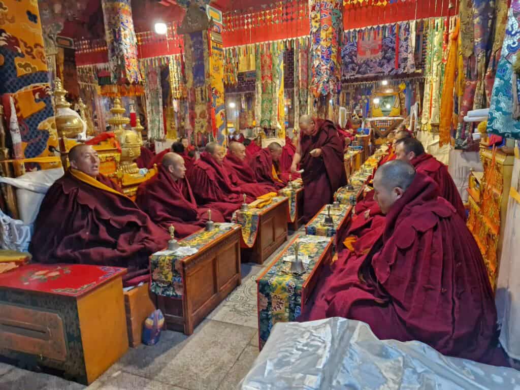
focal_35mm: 23
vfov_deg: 58.9
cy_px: 195
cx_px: 260
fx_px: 346
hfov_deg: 73.9
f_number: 1.8
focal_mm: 5.4
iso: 500
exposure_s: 1/100
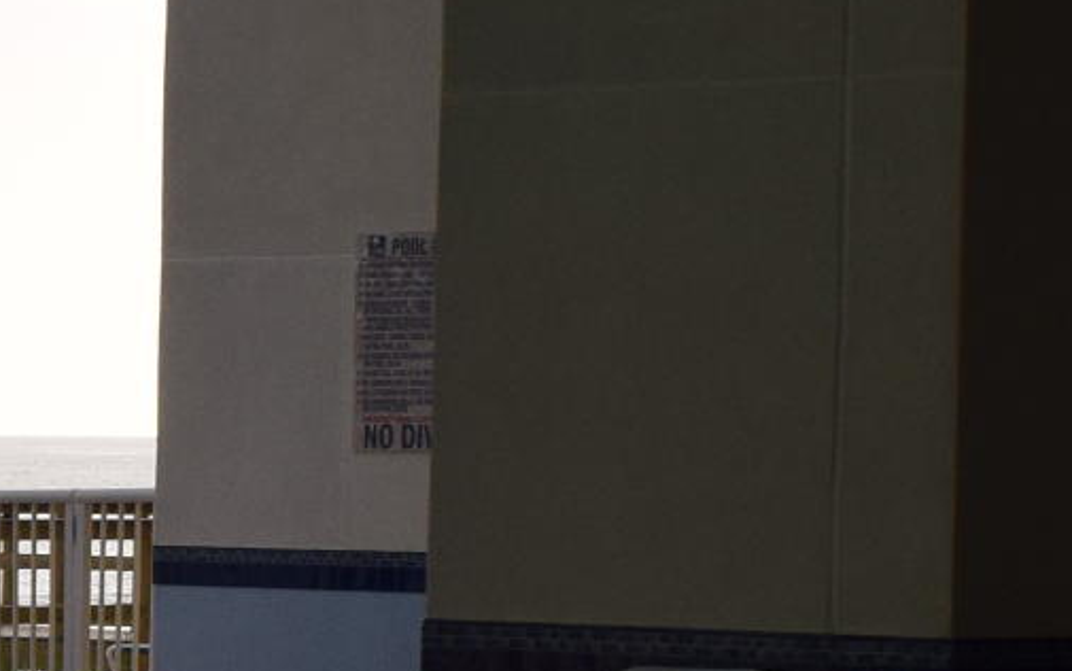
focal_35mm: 218
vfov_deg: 6.0
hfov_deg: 8.7
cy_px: 992
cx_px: -1537
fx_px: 6371
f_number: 11
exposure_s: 1/400
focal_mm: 24
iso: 400
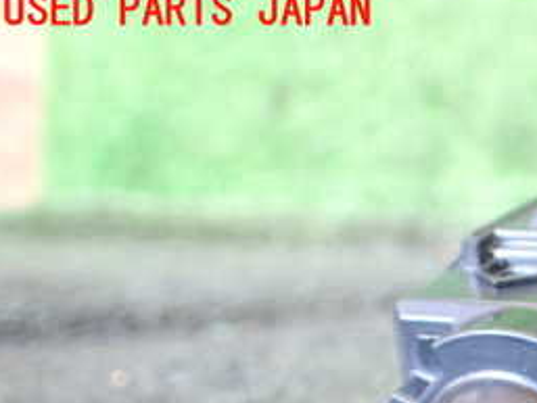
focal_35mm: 70
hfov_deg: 25.4
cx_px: 618
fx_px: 1086
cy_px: 455
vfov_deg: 20.0
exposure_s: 1/30
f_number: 2.3
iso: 800
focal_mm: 5.4
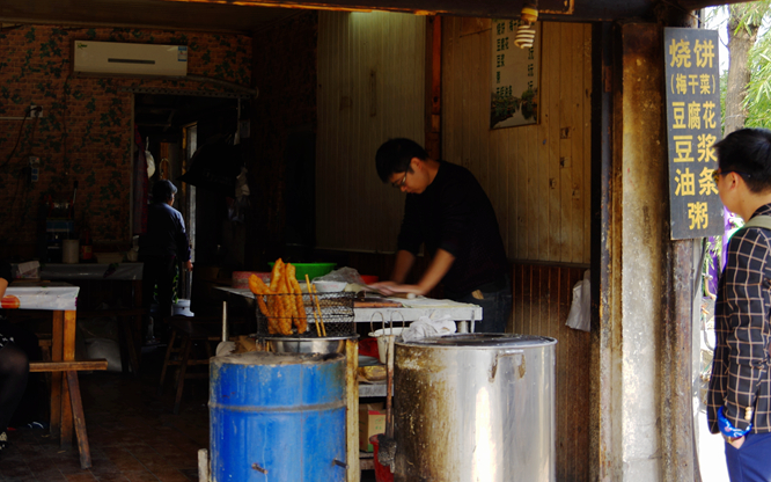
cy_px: 205
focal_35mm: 61
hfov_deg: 33.4
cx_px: 342
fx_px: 1282
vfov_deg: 21.3
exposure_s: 1/40
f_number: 6.3
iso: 100
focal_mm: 28
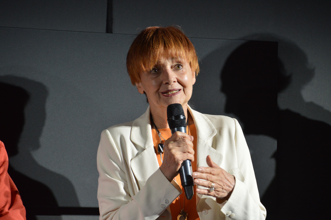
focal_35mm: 300
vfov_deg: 4.6
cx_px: 166
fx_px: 2756
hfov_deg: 6.9
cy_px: 110
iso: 800
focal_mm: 200
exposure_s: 1/160
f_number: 5.6
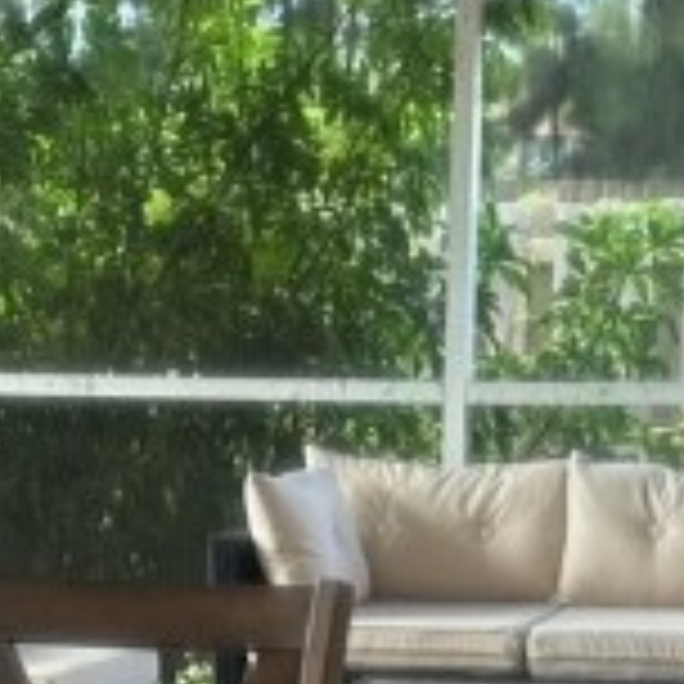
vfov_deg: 12.2
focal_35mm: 143
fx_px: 3197
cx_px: -346
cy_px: 554
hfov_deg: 11.7
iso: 80
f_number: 1.78
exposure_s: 1/120
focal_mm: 6.86
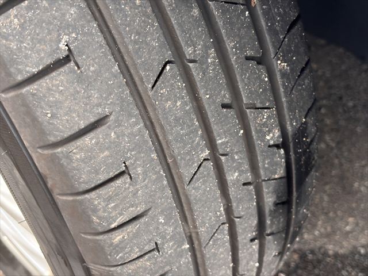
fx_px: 553
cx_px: 184
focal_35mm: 52
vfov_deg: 28.0
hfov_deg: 36.8
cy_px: 138
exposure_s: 1/47
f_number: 1.6
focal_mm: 5.96
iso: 160
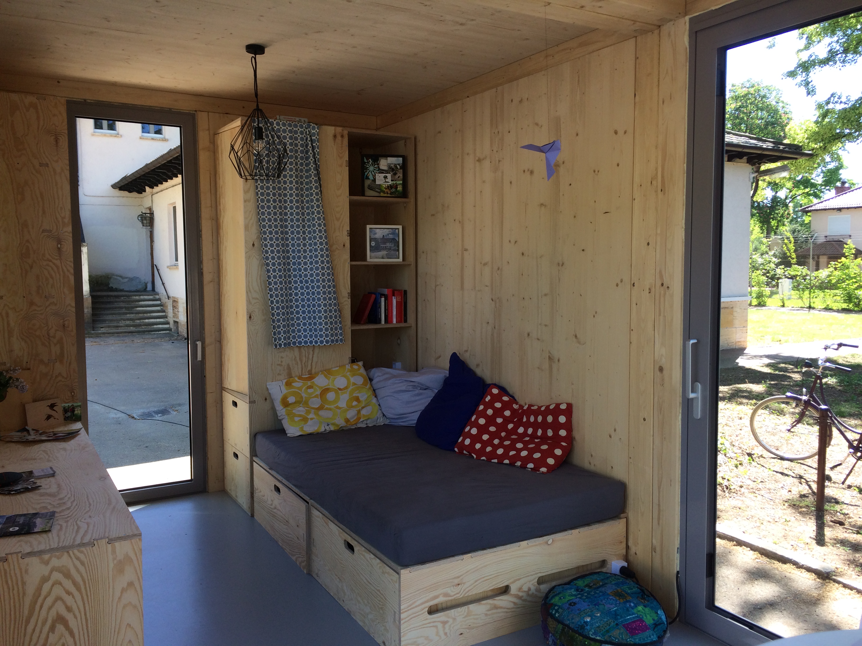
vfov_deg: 48.2
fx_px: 722
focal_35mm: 29
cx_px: 431
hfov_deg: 61.7
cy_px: 323
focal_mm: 4.15
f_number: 2.2
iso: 32
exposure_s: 1/246
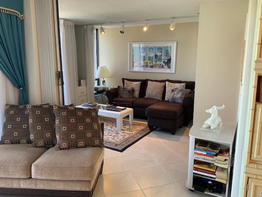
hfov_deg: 61.7
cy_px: 98
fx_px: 219
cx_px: 131
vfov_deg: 48.2
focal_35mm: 29
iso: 100
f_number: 1.8
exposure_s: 1/60
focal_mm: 3
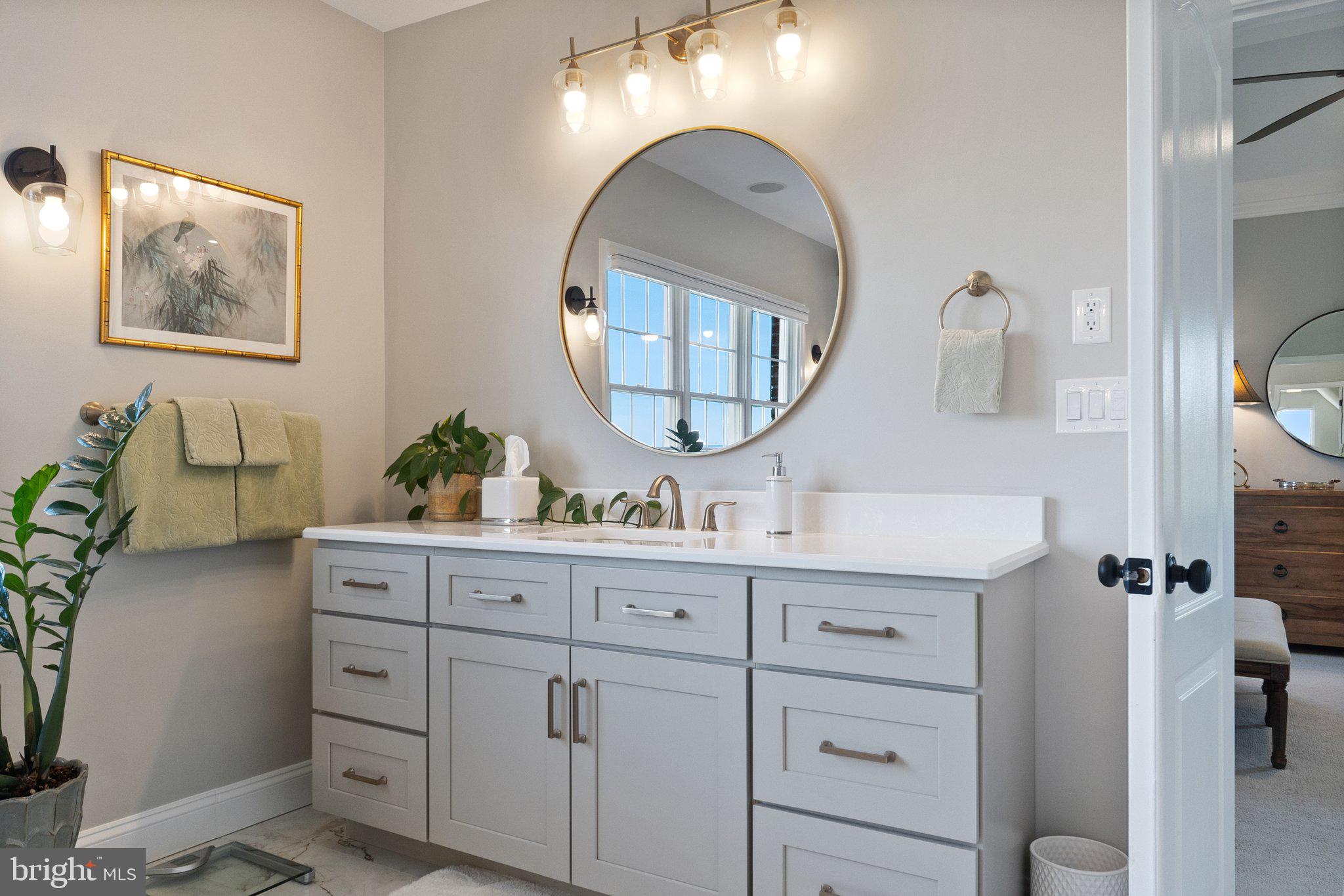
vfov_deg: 49.6
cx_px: 672
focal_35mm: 26
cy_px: 448
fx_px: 971
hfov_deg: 69.4
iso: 800
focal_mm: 17.5
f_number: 8
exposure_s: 1/25
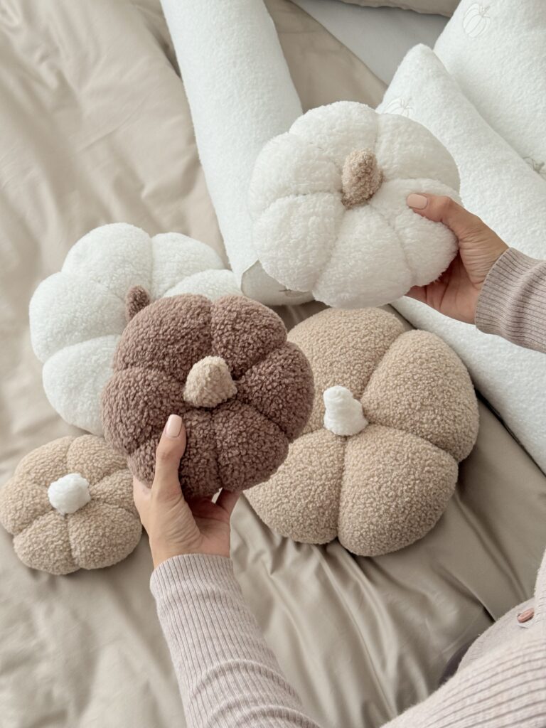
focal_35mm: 48
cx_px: 273
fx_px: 1009
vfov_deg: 39.7
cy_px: 364
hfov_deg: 30.3
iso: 100
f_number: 1.78
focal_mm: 6.76
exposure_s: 1/67
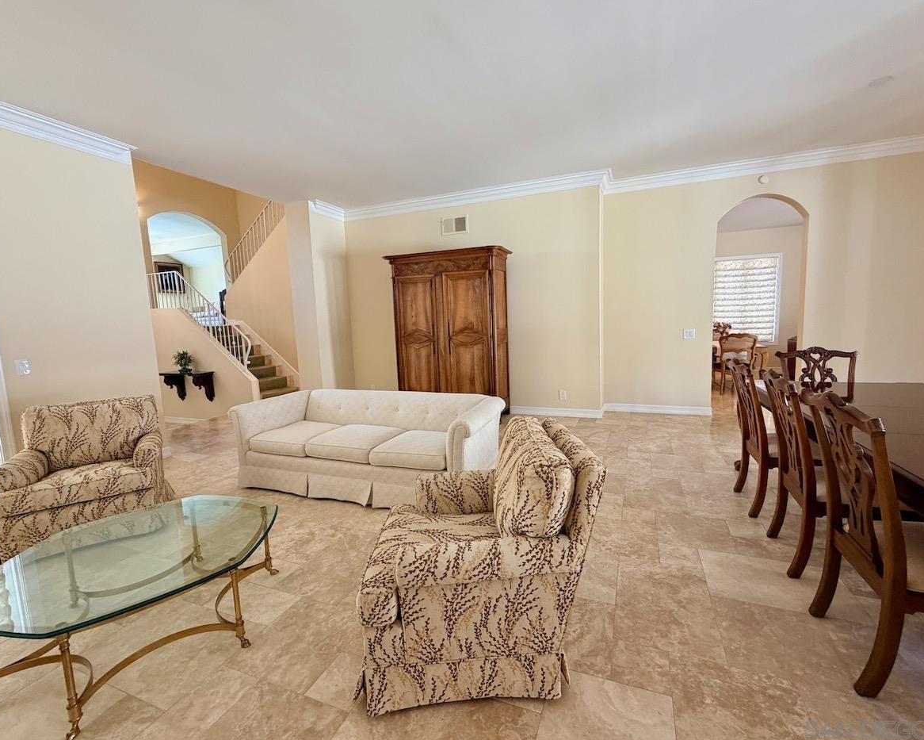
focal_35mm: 15
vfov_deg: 84.0
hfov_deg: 96.7
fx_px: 410
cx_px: 488
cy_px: 366
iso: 320
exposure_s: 1/120
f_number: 2.2
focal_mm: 2.22
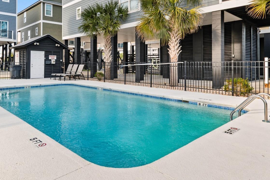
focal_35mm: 26
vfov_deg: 48.7
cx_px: 115
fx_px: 195
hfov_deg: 69.0
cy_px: 61
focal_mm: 12
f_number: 4.8
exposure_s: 1/60
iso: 100
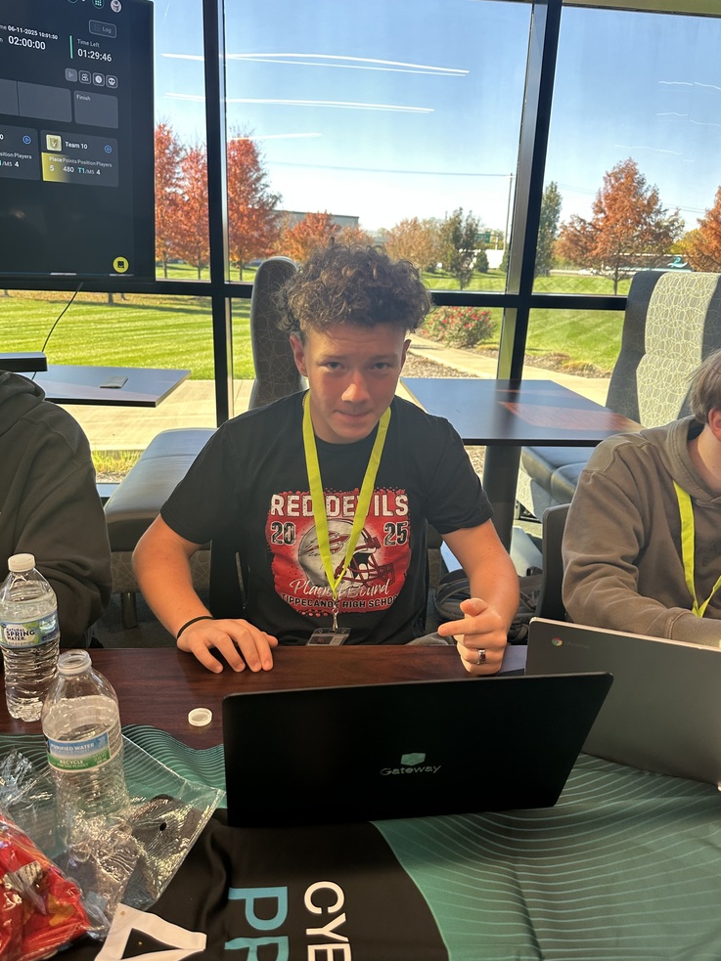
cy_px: 486
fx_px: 694
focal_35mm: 25
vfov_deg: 69.4
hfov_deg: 54.9
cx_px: 359
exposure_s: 1/120
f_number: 1.78
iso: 125
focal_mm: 6.86
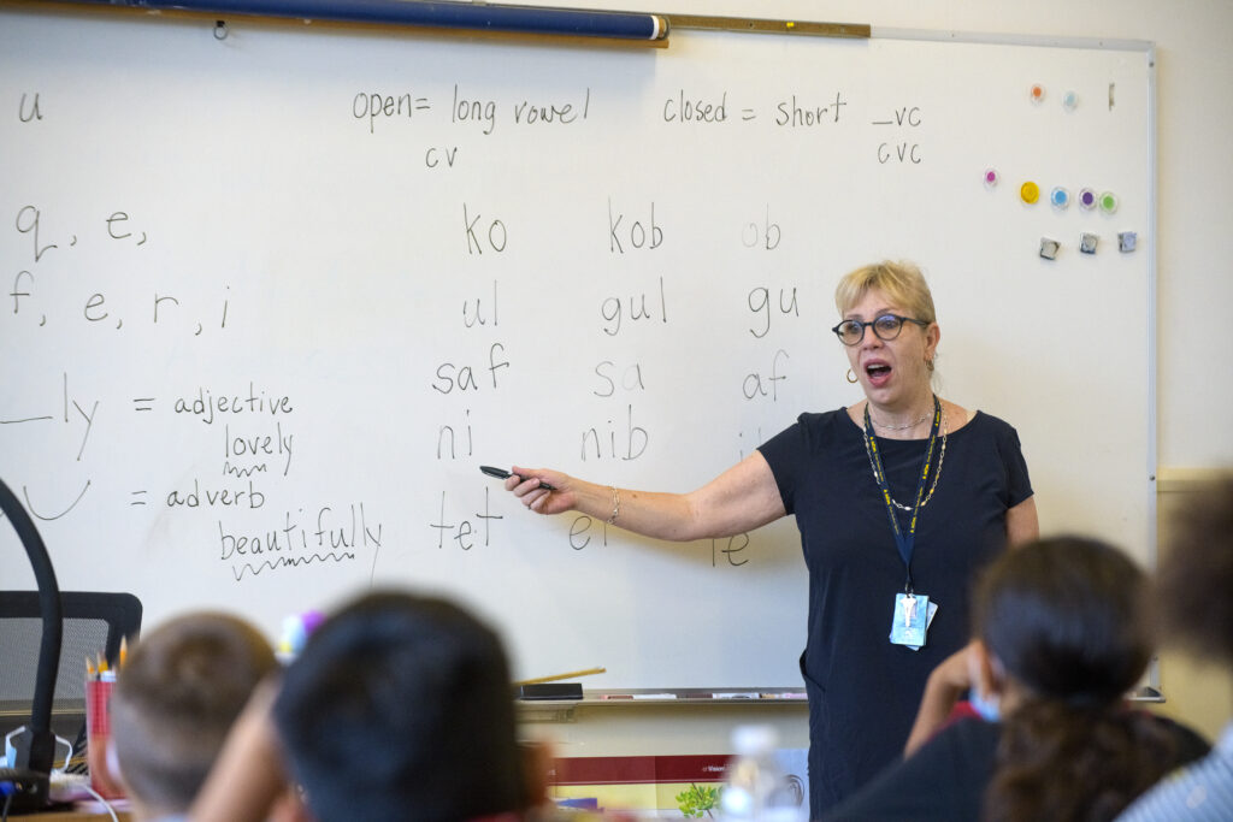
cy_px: 411
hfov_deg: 13.7
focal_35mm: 150
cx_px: 616
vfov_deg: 9.2
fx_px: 5138
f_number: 6.3
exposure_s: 1/320
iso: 1000
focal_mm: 150
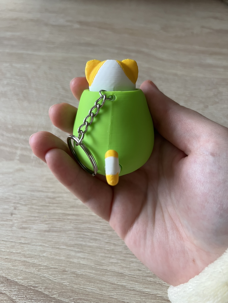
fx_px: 228
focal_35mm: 26
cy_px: 152
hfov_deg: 53.1
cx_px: 114
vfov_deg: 67.3
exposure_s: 1/89
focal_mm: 5.7
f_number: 1.5
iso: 125
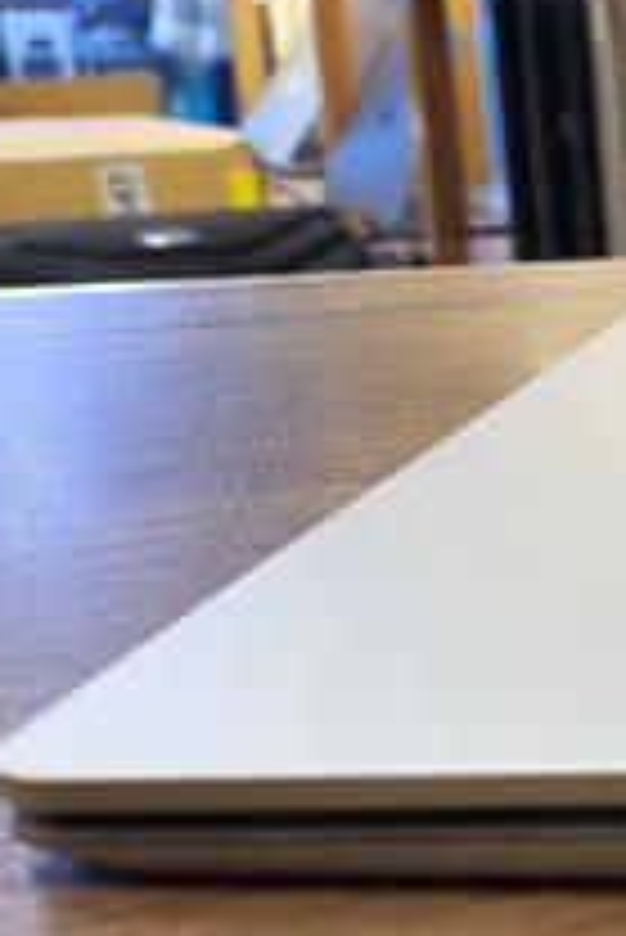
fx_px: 1875
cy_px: 549
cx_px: 1279
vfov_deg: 28.0
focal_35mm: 72
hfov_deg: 15.1
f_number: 1.8
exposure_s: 1/100
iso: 100
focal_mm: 5
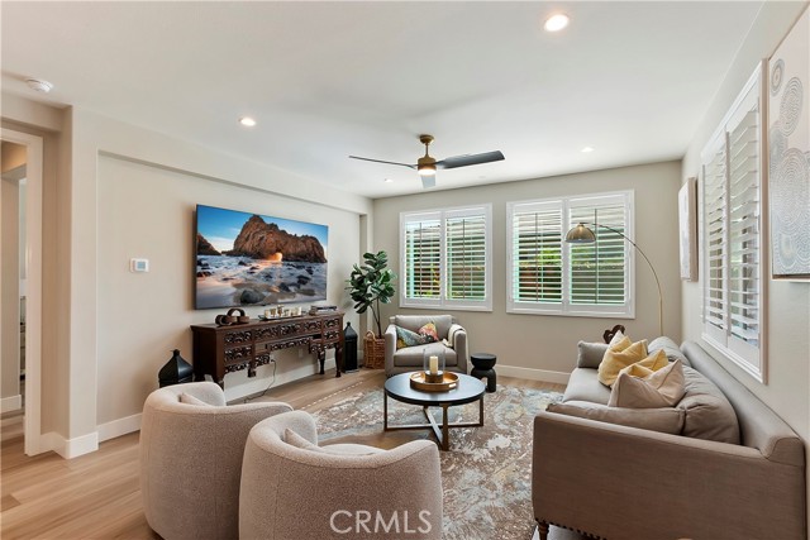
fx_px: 338
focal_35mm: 15
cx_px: 405
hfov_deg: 100.4
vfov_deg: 77.4
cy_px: 270
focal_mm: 10
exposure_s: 1/30
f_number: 10
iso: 400
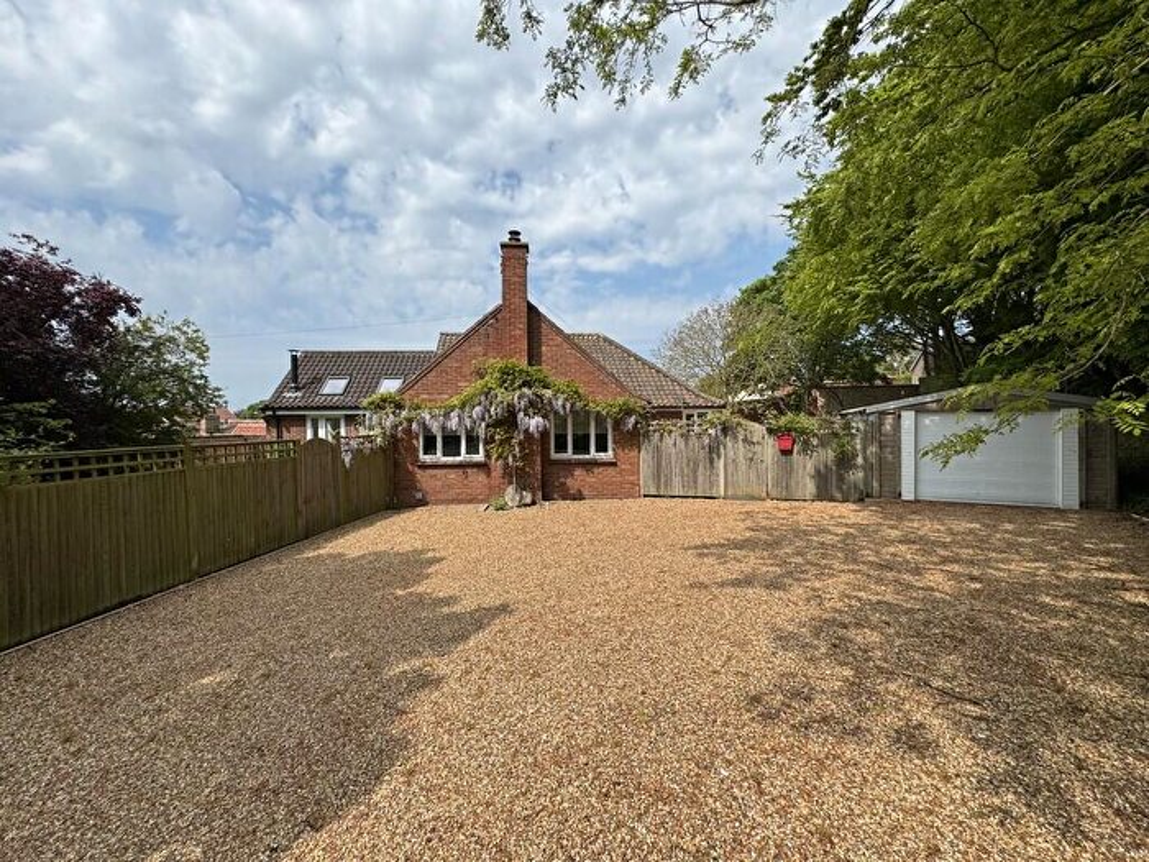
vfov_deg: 85.7
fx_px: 465
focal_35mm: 14
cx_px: 574
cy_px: 431
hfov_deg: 102.1
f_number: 2.2
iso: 50
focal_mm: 2.22
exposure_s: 1/2494
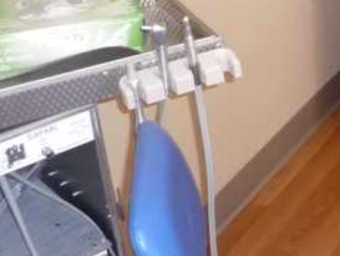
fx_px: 1032
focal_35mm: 105
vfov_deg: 14.1
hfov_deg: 17.2
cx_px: 477
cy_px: 144
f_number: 3.3
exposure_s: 1/30
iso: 250
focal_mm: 4.7
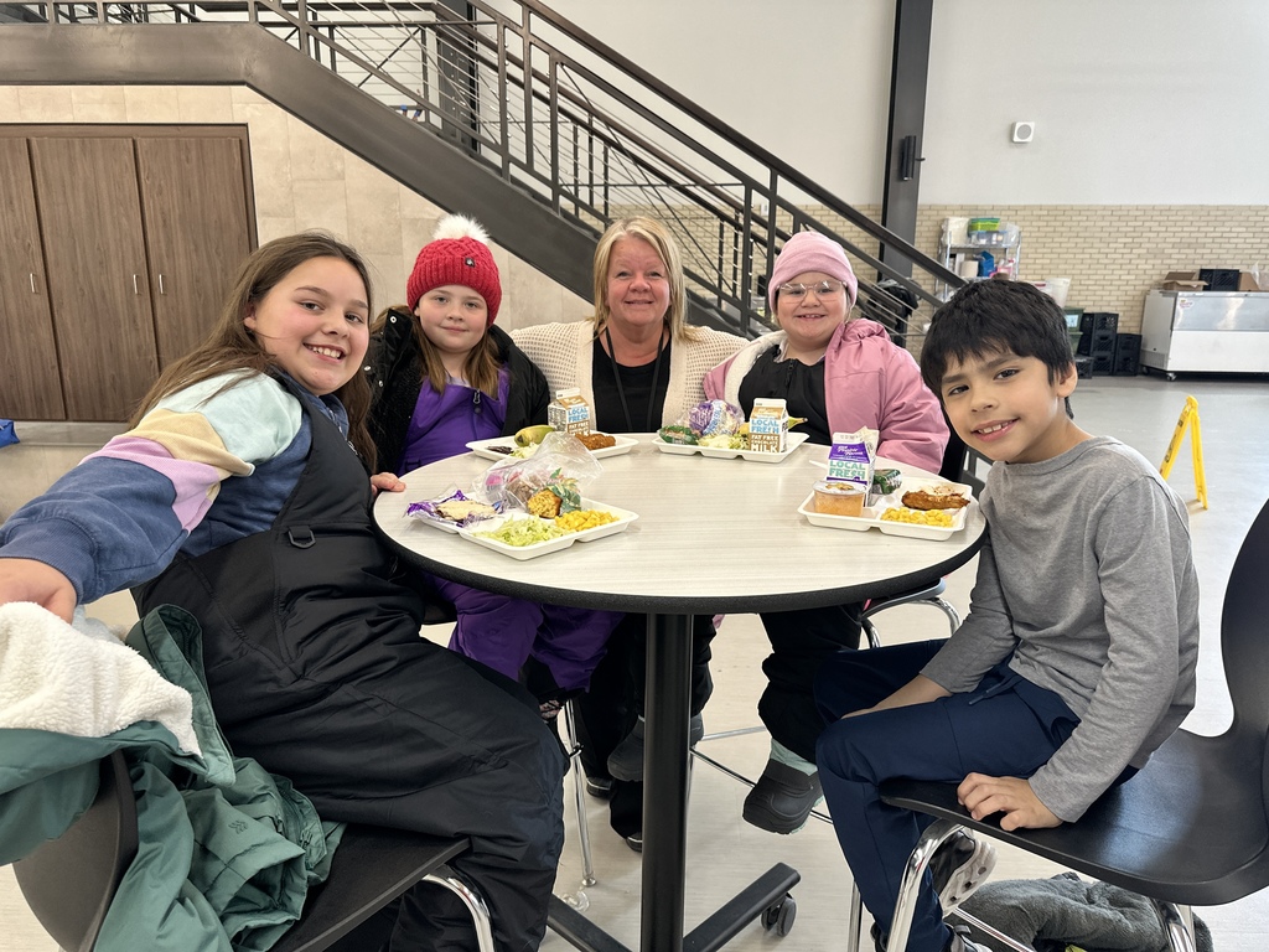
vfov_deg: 56.8
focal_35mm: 24
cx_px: 634
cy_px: 476
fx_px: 880
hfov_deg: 71.6
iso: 200
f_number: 1.78
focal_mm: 6.86
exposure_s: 1/60
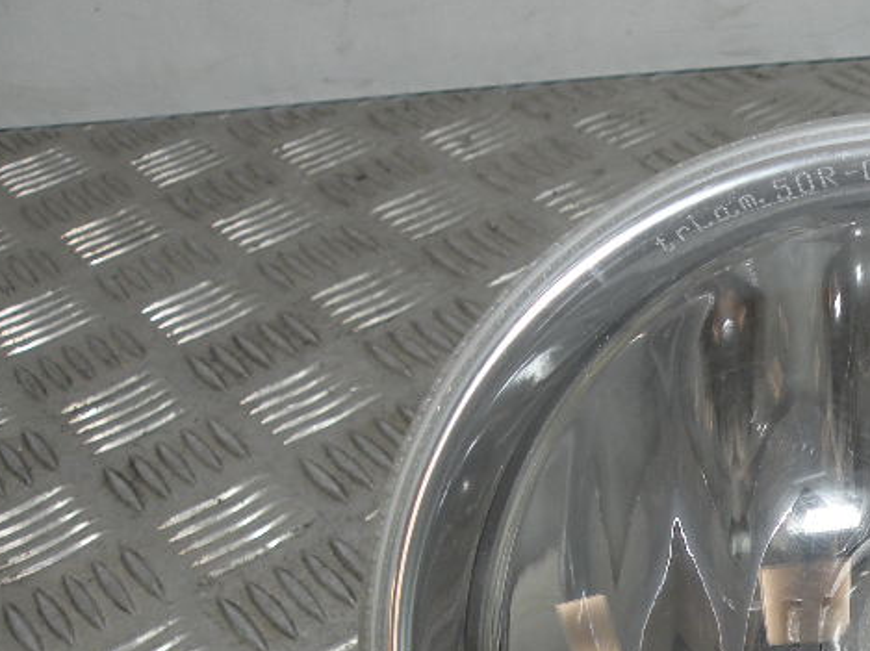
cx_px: 892
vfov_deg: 23.9
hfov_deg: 30.2
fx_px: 1482
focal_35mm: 59
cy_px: 629
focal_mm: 4.7
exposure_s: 1/90.6
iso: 64
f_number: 3.5
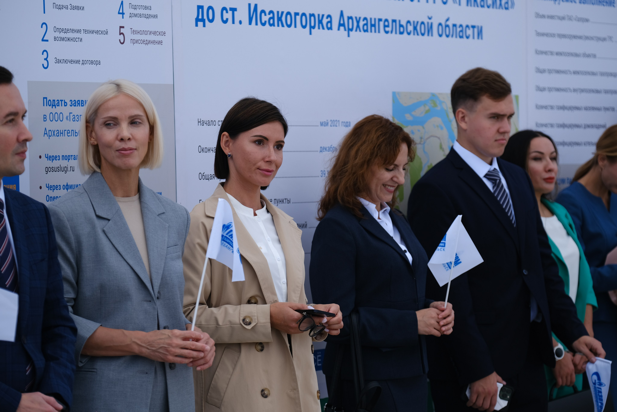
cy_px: 206
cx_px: 308
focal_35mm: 131
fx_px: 2245
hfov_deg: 15.6
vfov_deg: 10.5
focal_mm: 87.1
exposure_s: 1/640
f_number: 2.8
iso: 80
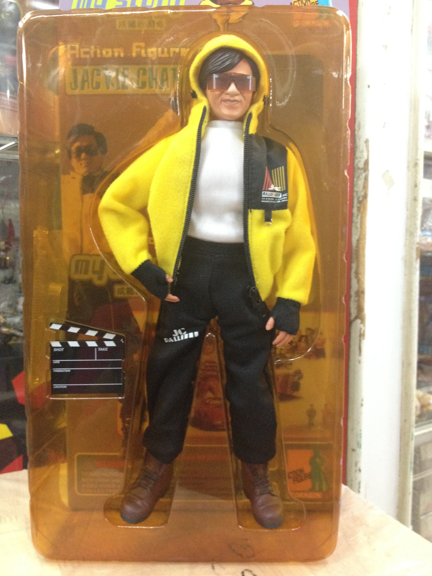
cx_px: 216
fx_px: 582
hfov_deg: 40.7
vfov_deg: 52.6
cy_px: 288
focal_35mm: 35
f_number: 2.4
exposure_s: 1/20
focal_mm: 4.28
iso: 400
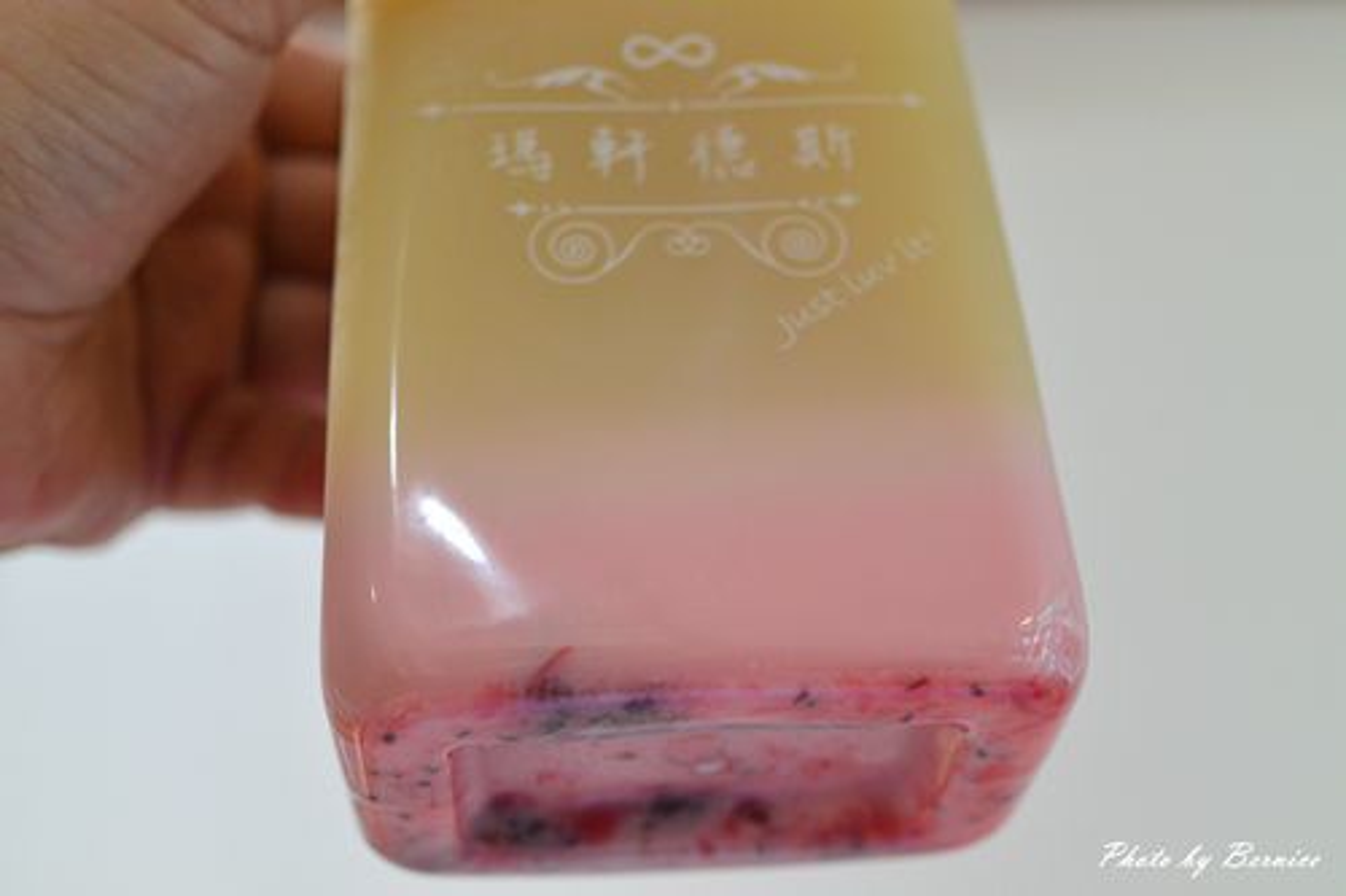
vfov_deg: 27.5
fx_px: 1831
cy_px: 448
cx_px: 673
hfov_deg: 40.4
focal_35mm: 49
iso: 400
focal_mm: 18.5
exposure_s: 1/125
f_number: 1.8
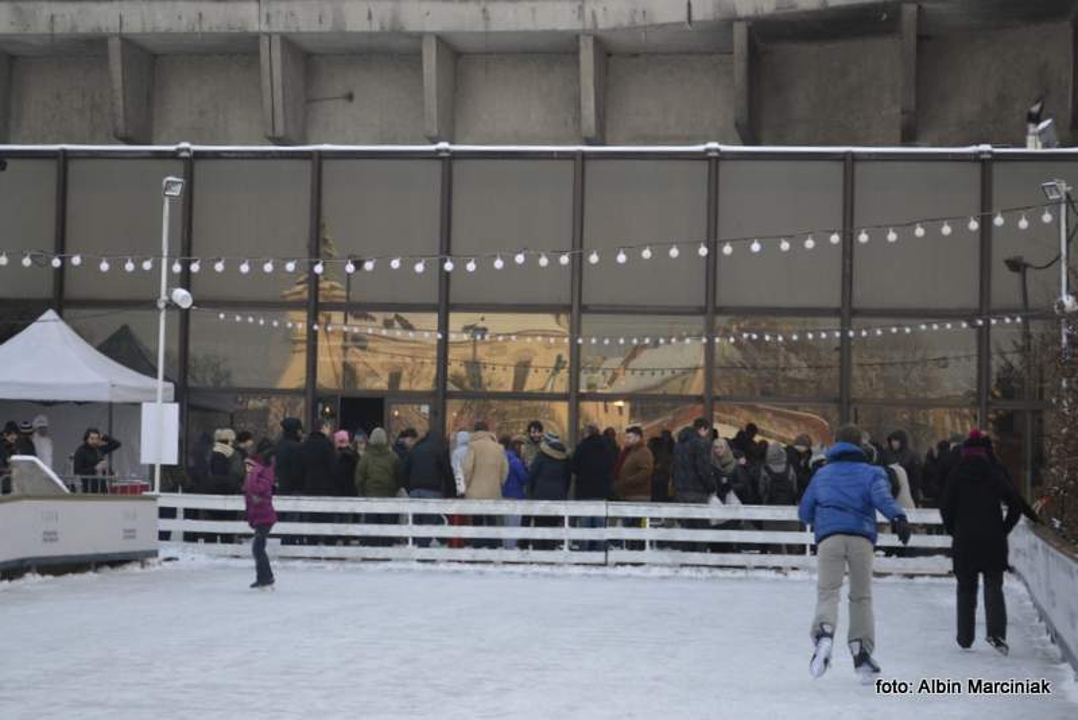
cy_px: 360
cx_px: 539
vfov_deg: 16.6
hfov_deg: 24.6
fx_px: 2471
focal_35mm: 82
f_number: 5.6
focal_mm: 55
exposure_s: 1/500
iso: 800
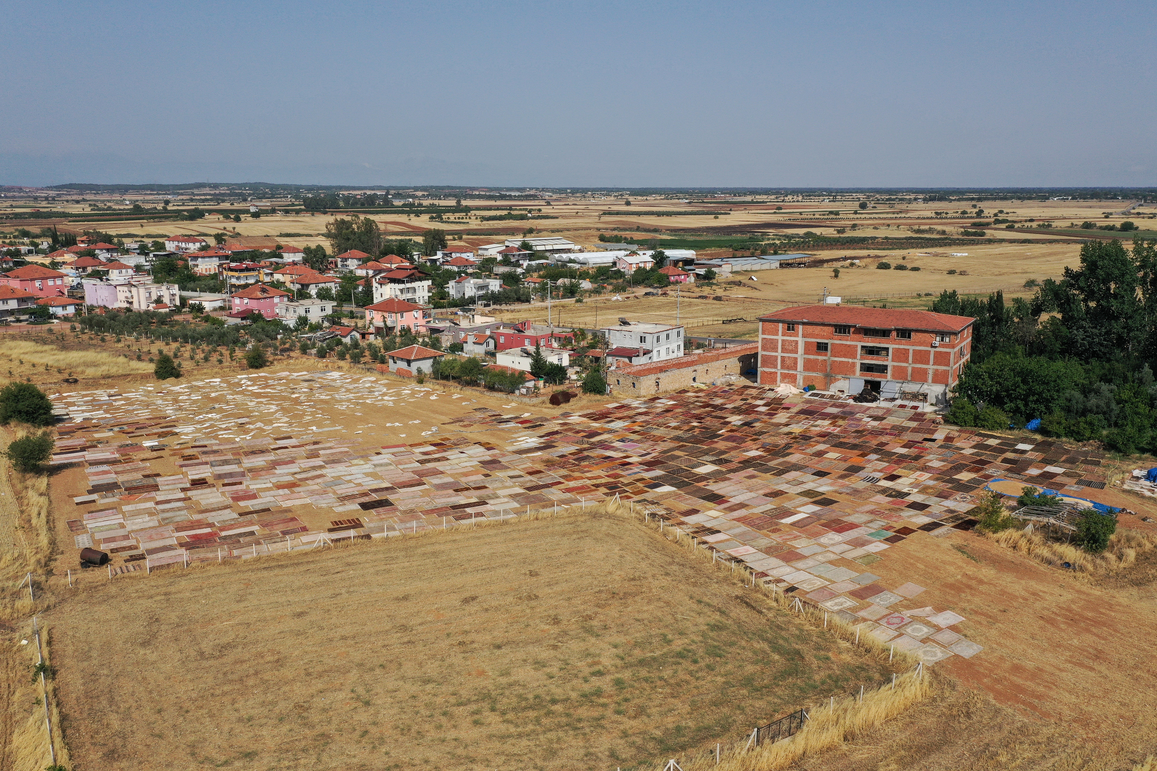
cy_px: 386
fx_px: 900
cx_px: 578
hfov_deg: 65.5
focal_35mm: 28
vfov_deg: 46.4
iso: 100
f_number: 6.3
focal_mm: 10.26
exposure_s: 1/800
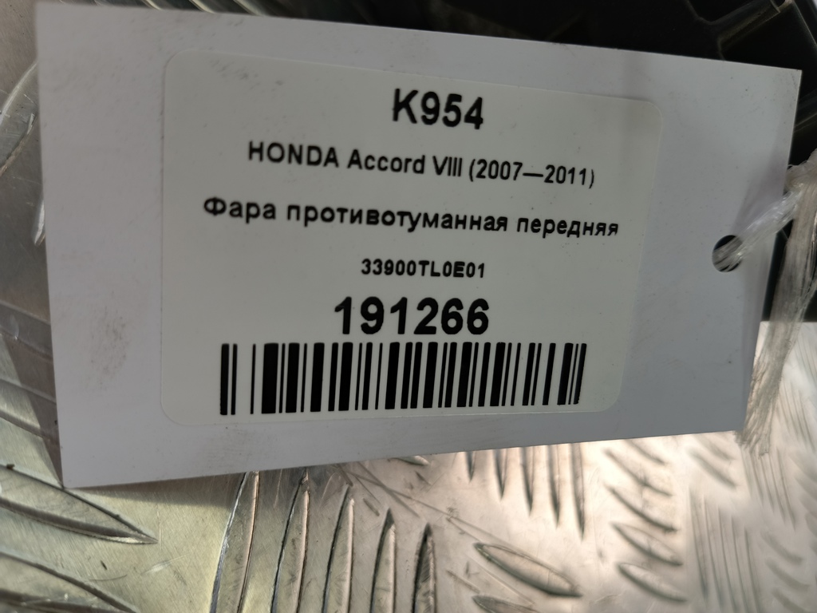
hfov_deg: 65.3
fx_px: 637
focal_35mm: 27
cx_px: 408
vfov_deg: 51.4
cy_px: 306
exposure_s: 1/66.7
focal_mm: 4.11
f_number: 1.6
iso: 77
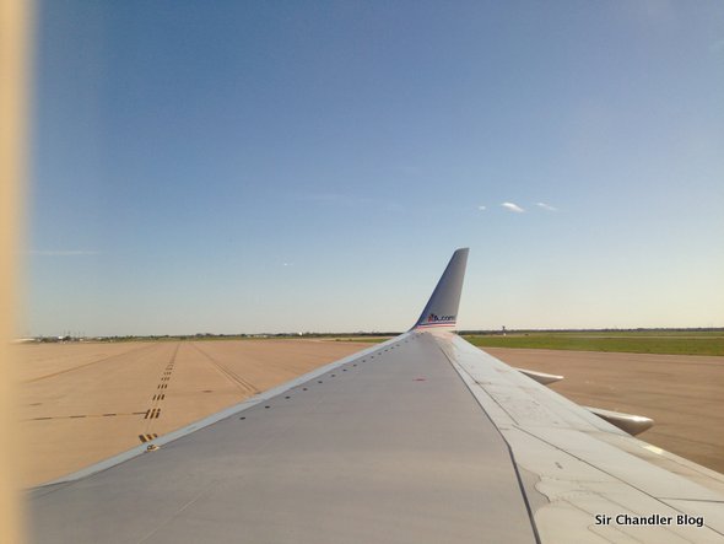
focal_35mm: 33
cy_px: 272
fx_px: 690
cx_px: 362
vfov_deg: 43.0
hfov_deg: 55.3
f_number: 2.4
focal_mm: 4.13
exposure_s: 1/1323
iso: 50
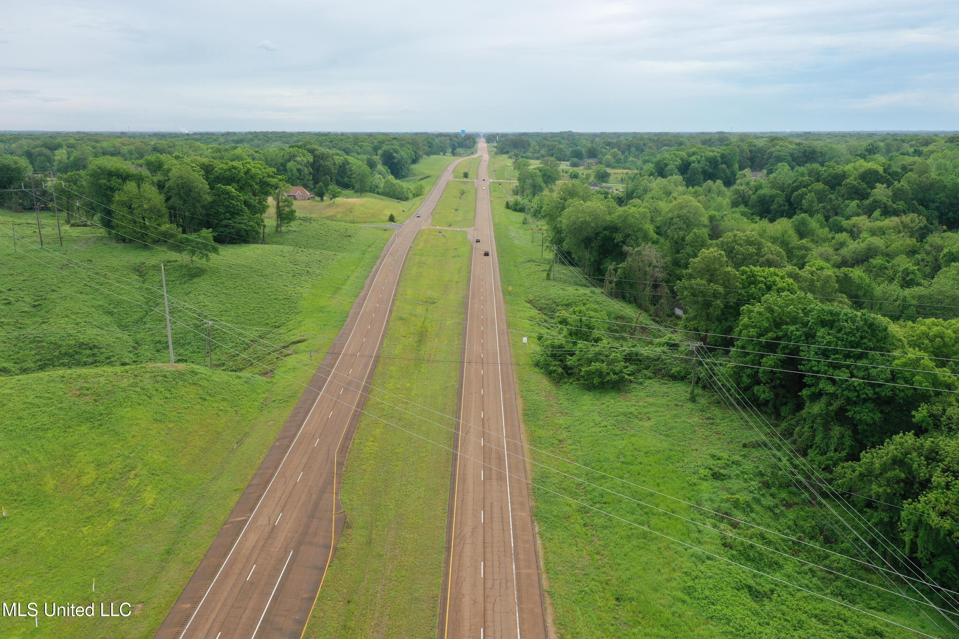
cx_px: 480
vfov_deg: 46.4
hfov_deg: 65.5
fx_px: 746
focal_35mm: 28
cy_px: 320
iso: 100
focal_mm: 10.26
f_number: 5
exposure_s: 1/200
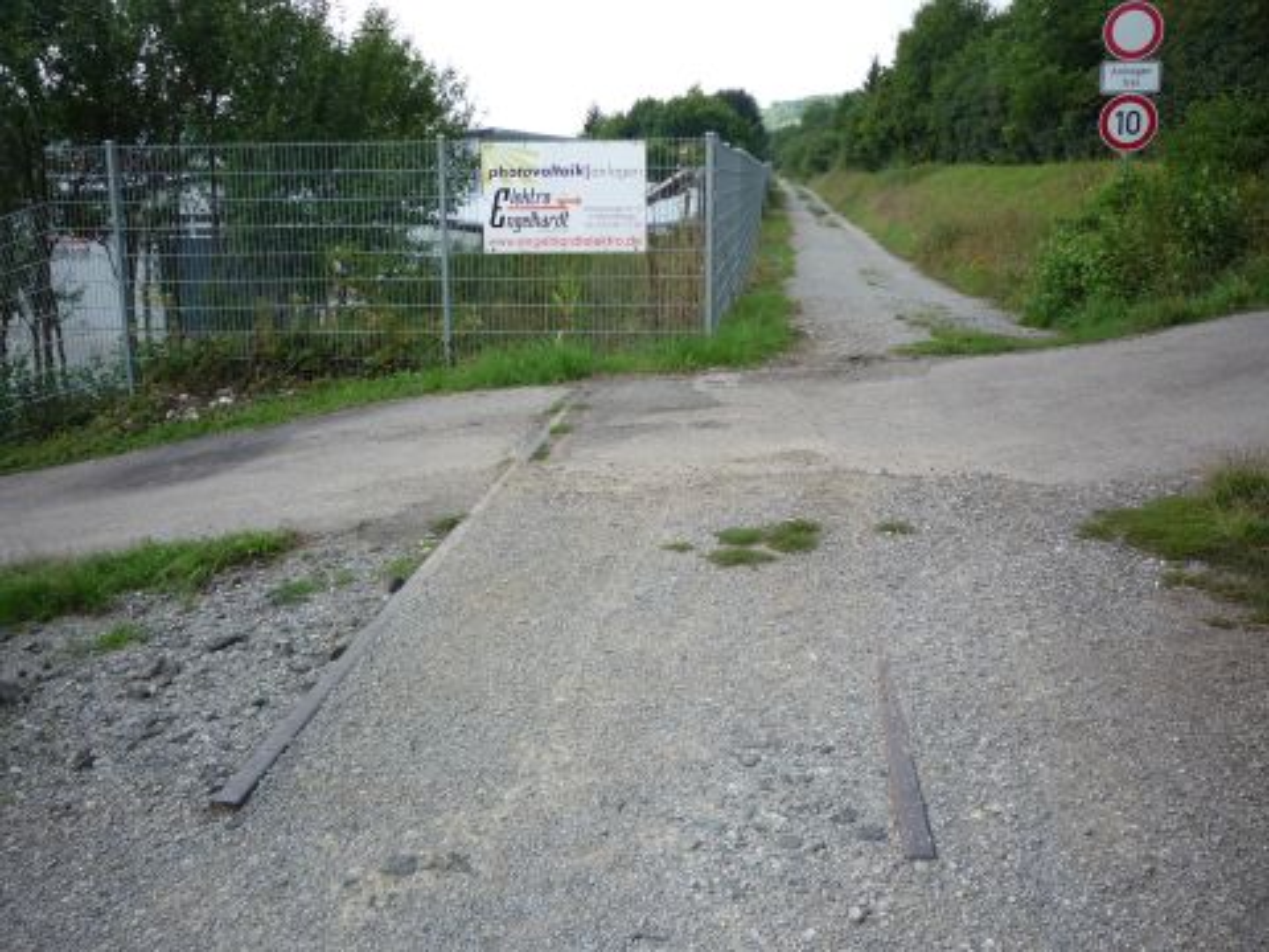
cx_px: 634
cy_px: 476
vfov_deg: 44.2
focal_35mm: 32
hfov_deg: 56.8
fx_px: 1173
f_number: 4
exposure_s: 1/320
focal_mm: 5.2
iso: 100
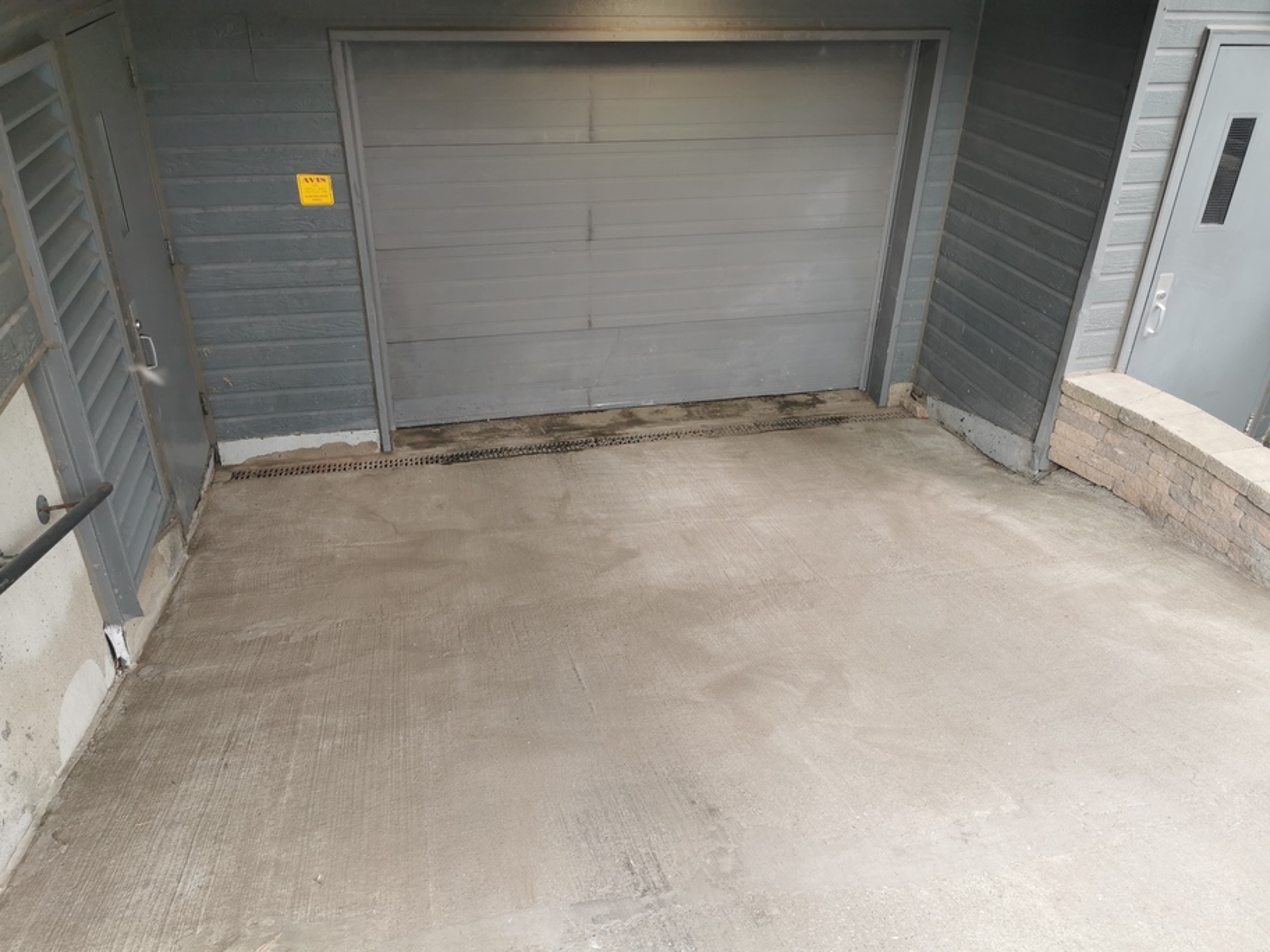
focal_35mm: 27
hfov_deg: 65.3
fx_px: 991
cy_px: 476
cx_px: 635
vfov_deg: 51.4
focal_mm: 5.56
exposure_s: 1/162
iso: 50
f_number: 1.6
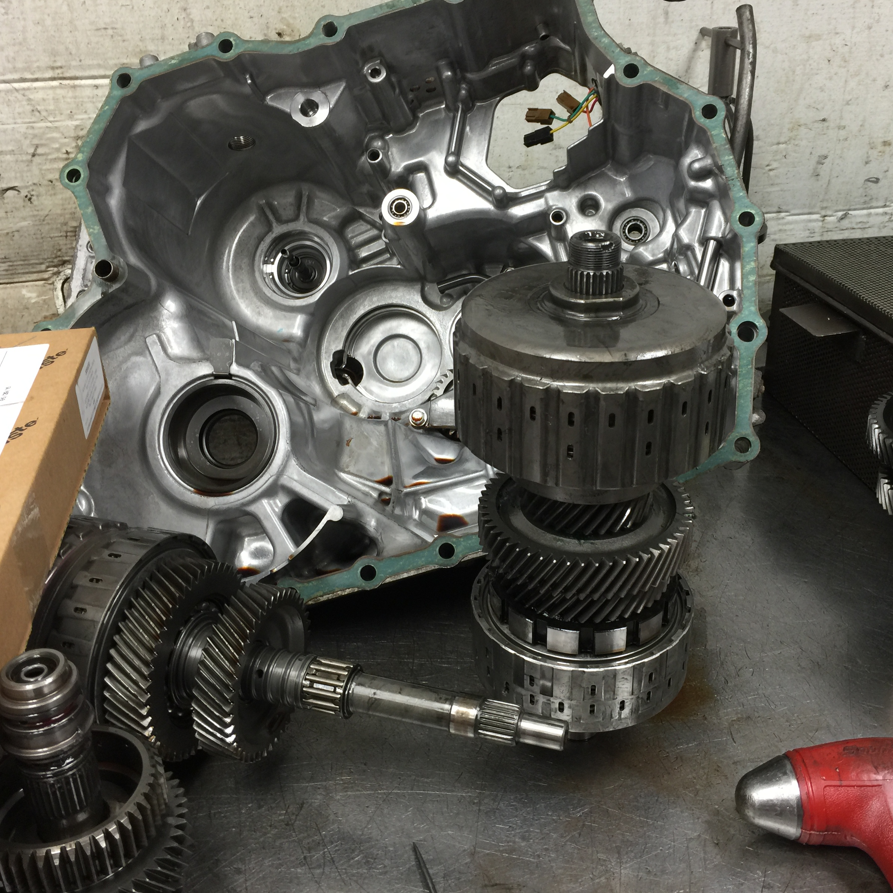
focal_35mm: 35
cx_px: 509
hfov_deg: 47.1
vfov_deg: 47.2
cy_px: 439
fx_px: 1022
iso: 32
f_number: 2.2
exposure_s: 1/15
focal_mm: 4.15
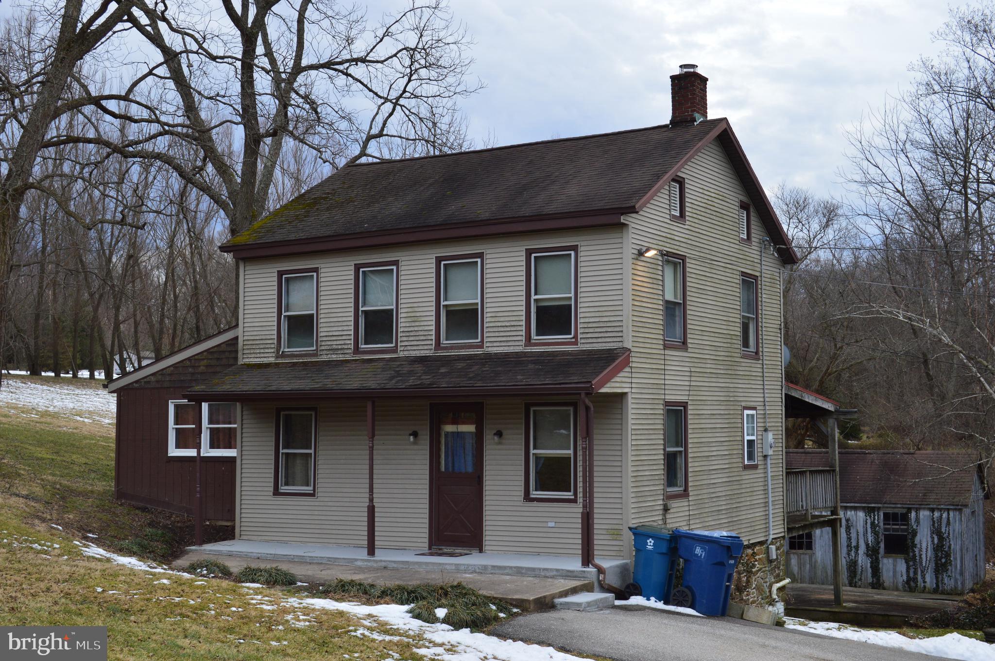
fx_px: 1325
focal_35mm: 48
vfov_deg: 28.0
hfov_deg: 41.2
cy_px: 330
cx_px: 498
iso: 400
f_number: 9
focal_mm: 32
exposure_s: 1/100
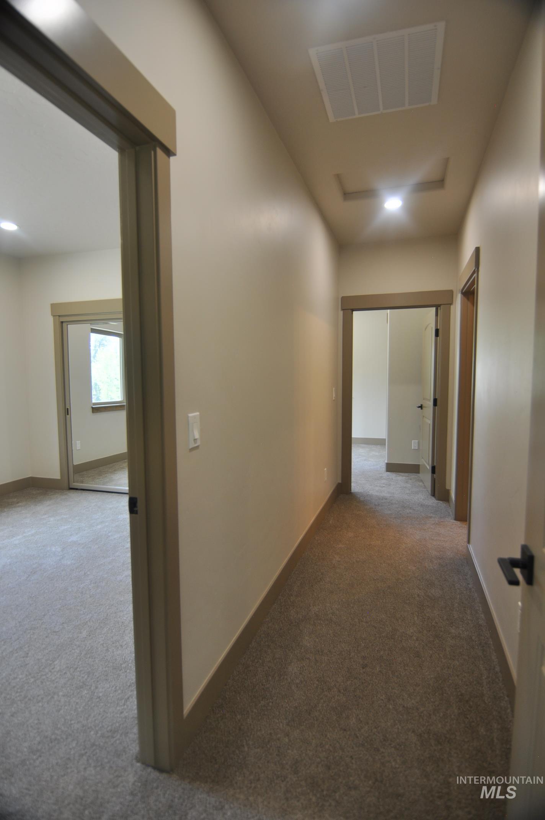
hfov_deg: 67.2
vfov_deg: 90.1
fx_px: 410
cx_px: 272
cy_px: 410
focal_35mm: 18
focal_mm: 12
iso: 200
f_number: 4
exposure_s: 1/40
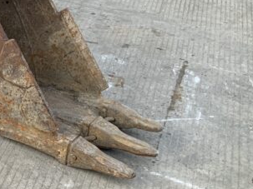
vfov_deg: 15.1
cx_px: -99
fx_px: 716
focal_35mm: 98
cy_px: 77
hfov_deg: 18.3
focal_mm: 3
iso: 40
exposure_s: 1/122
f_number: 1.8
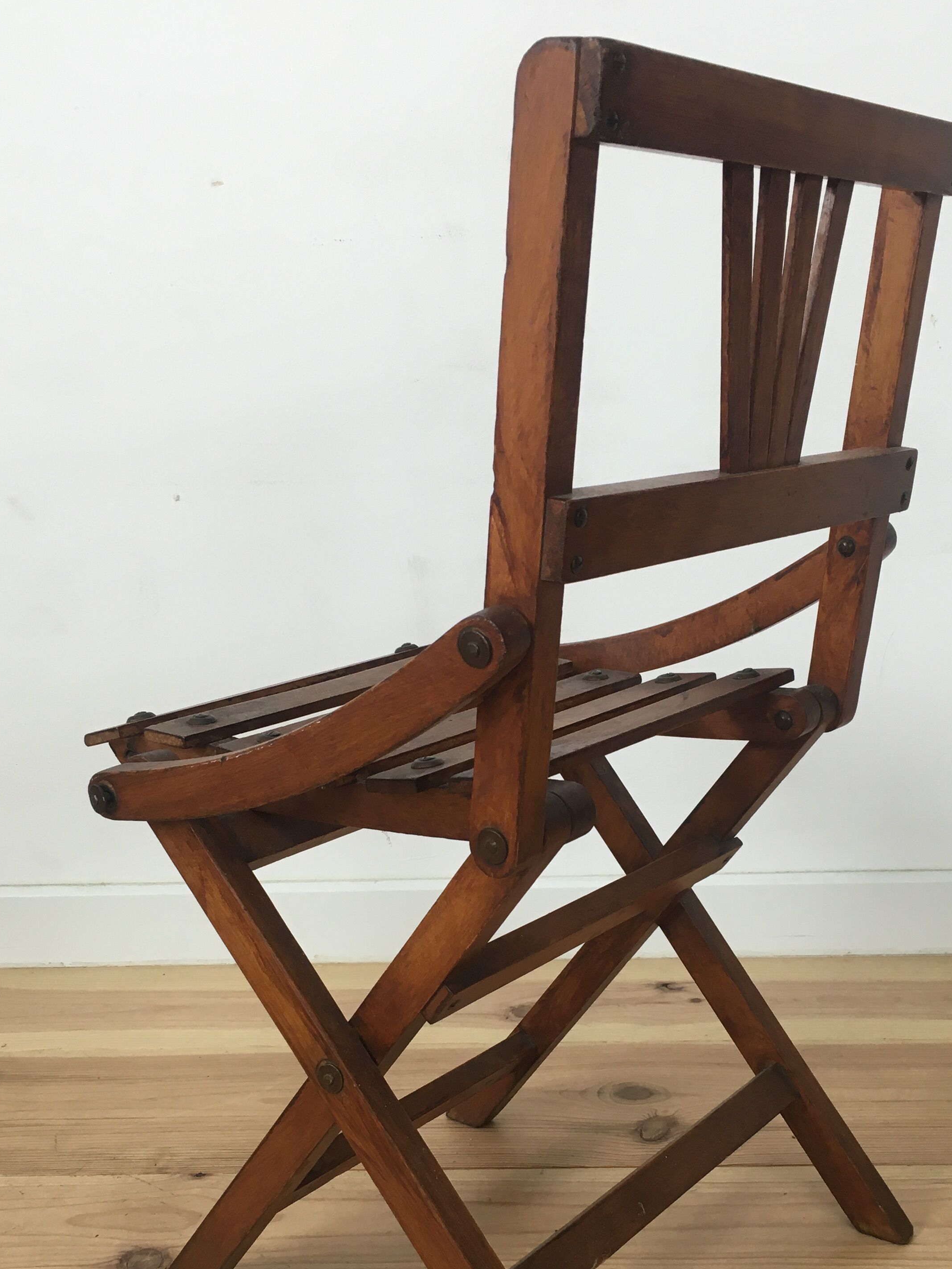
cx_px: 552
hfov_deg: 35.1
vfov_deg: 45.4
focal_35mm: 41
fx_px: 1503
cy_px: 800
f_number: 2.2
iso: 25
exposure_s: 1/33
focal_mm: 4.15
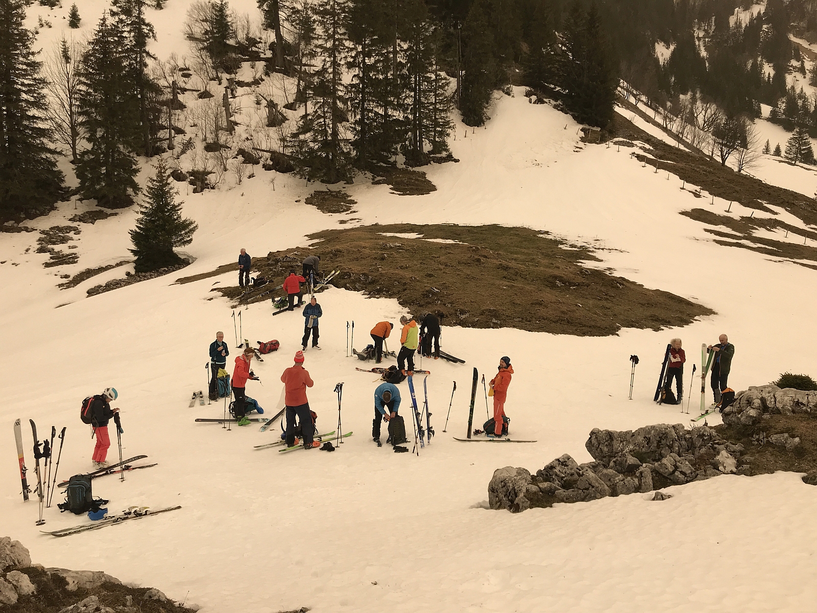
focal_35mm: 28
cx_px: 408
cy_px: 306
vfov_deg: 49.7
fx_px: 661
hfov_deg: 63.4
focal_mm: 3.99
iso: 20
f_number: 1.8
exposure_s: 1/1244
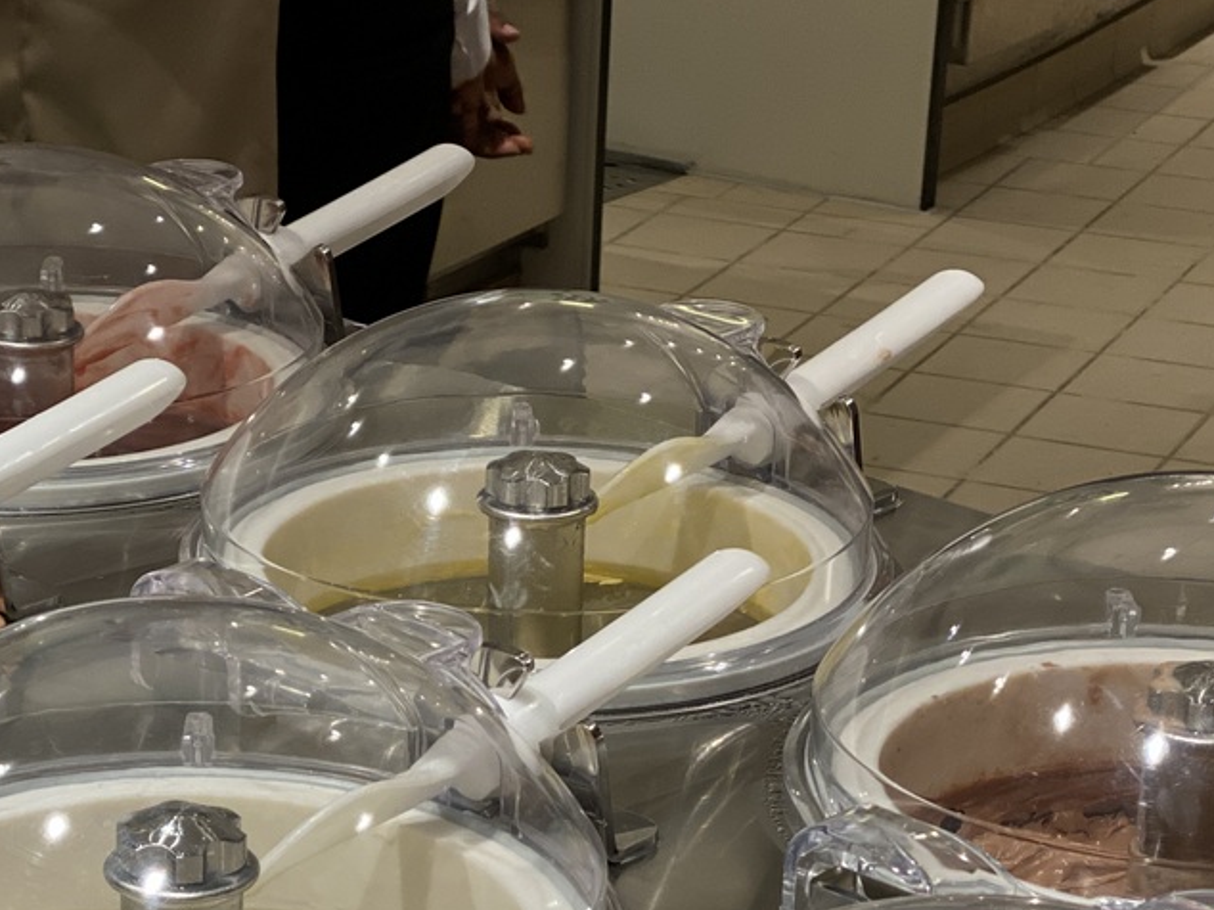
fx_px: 3681
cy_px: 889
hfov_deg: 18.7
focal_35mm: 105
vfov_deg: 13.9
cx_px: 440
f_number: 2
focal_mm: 6
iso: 125
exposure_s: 1/120
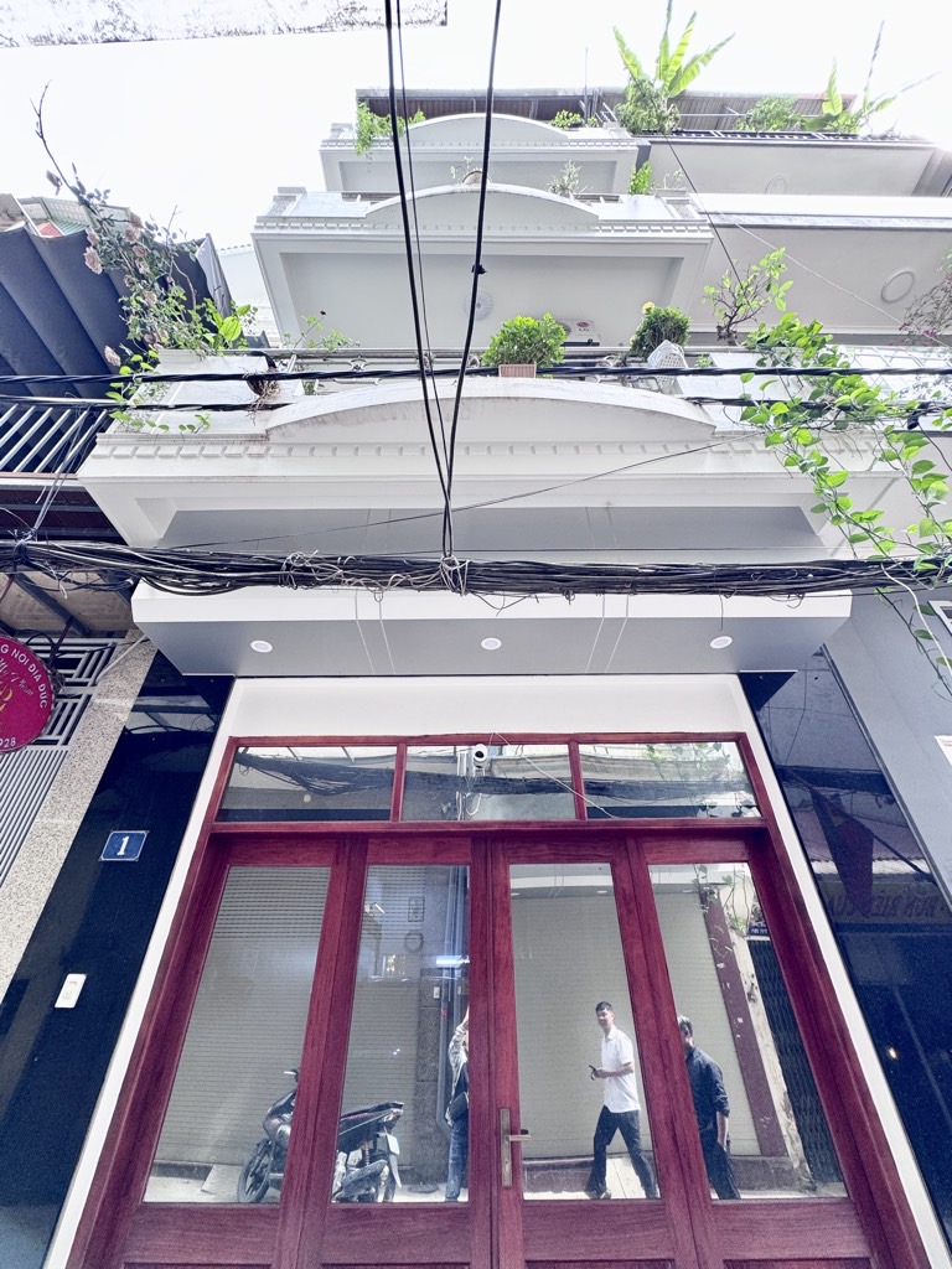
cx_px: 476
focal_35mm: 14
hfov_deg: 85.7
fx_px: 513
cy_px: 634
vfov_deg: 102.1
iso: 100
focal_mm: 2.22
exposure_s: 1/99
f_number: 2.2
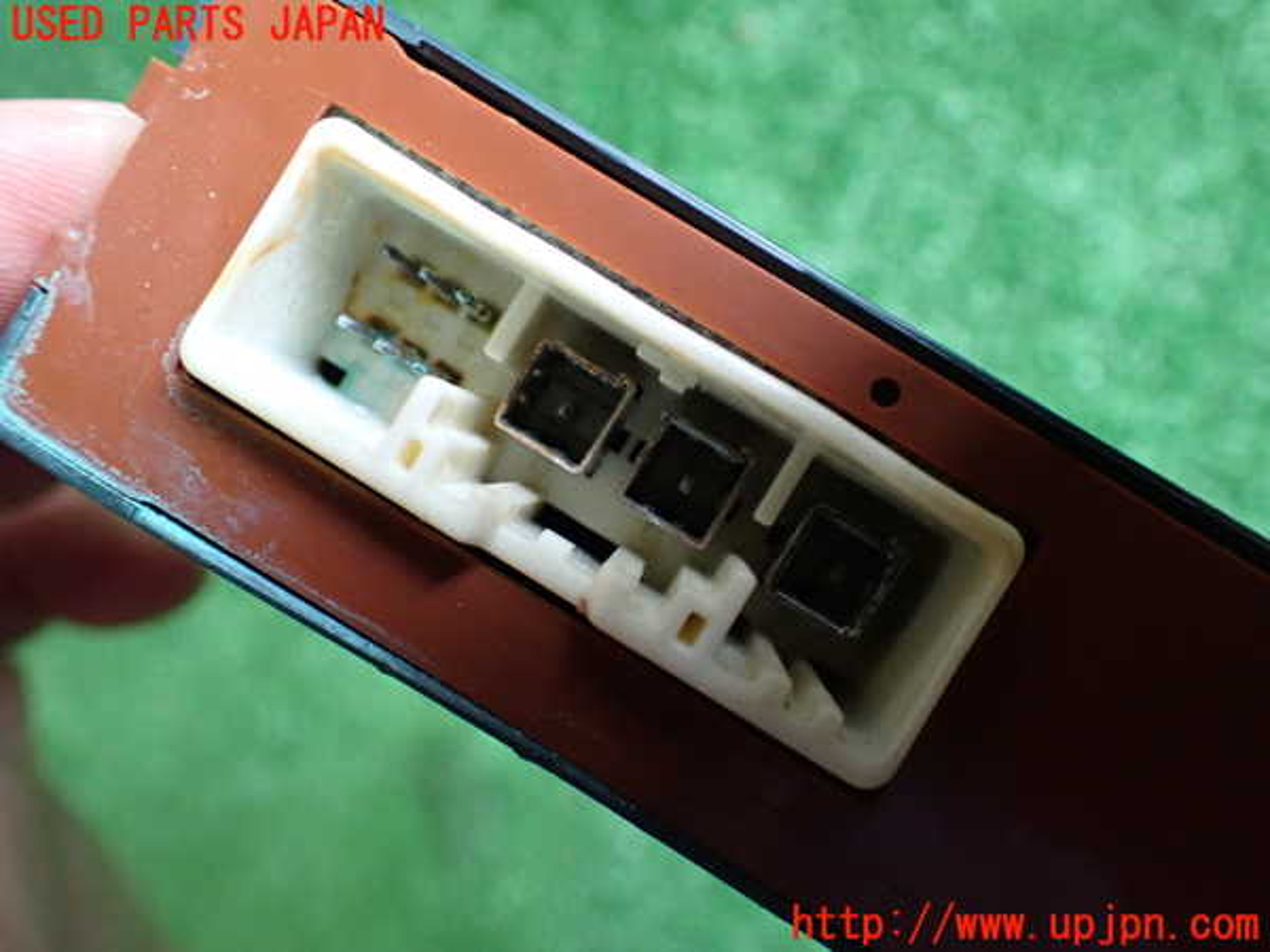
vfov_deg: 46.8
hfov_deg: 60.0
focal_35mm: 30
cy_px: 476
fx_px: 1101
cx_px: 635
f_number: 2.3
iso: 800
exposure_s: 1/30
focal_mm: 5.4
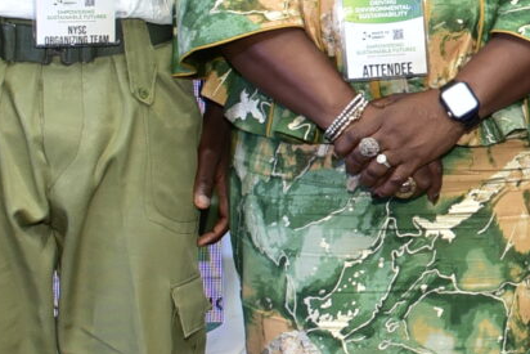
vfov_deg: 7.6
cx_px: 828
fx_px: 2651
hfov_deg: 10.9
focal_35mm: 180
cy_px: 19
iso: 500
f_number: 4.5
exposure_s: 1/125
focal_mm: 29
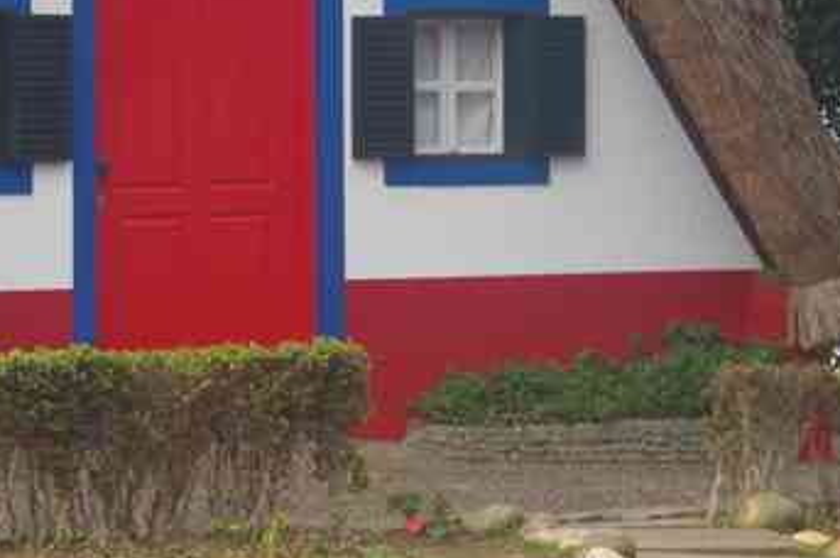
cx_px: 180
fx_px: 4079
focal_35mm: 175
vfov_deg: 7.8
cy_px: -27
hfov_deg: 11.7
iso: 400
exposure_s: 1/80
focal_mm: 40
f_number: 7.1
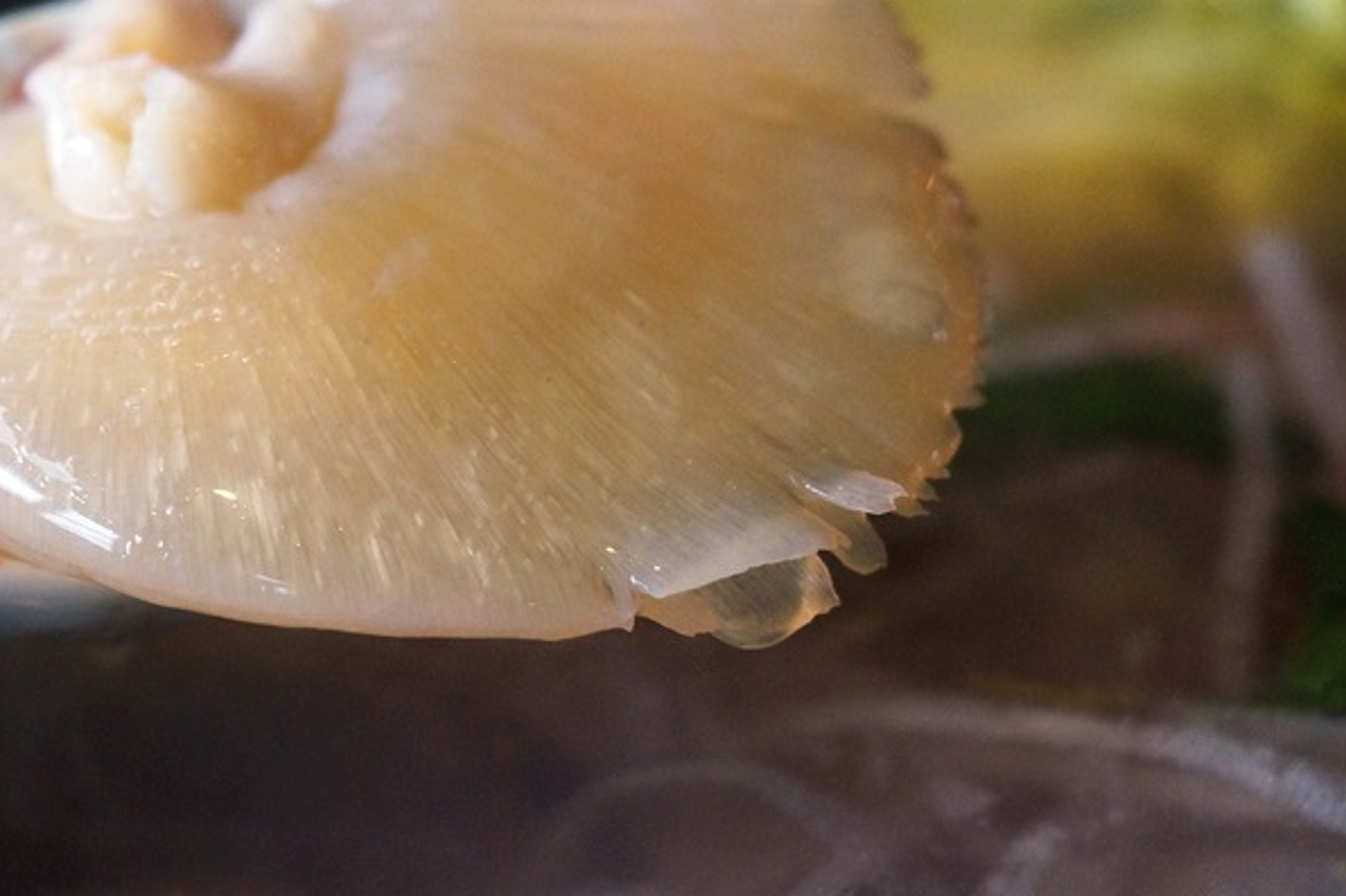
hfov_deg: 12.7
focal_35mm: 161
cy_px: 350
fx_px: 6018
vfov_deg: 8.5
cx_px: 456
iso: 2000
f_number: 4.5
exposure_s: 1/160
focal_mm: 80
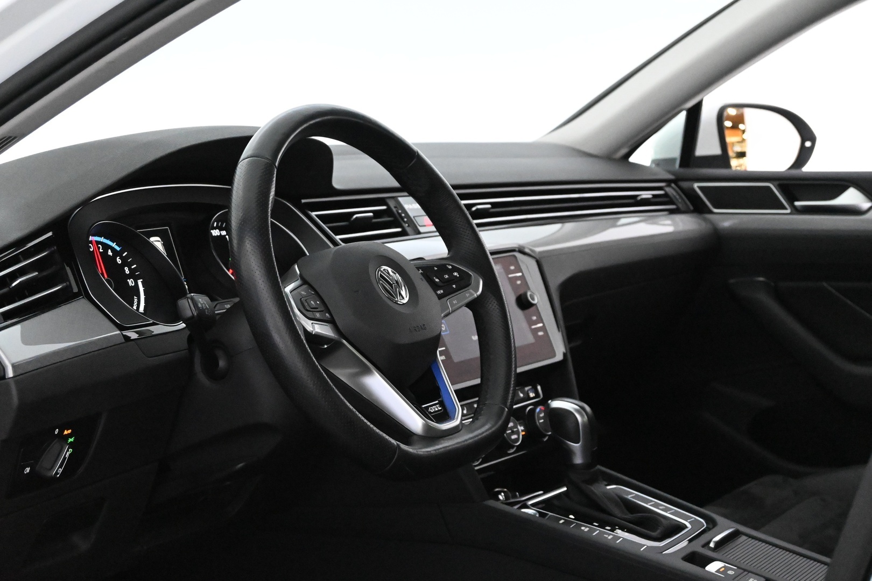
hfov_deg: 31.9
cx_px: 436
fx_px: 1526
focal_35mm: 63
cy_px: 290
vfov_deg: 21.6
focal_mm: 42
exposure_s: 1/60
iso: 11400
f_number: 5.6
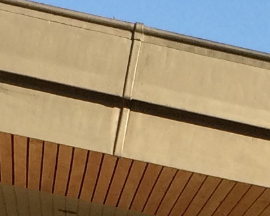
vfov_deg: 6.7
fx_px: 1765
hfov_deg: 8.7
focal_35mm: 221
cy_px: 493
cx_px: 240
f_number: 2.2
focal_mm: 4.15
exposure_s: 1/1140
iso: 32
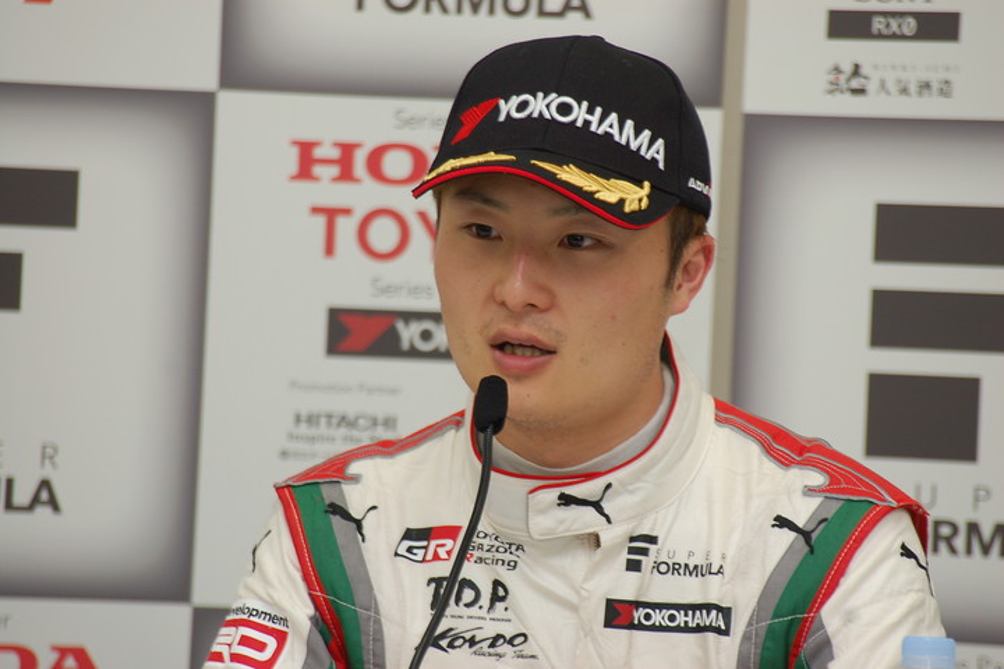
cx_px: 502
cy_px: 334
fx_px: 8366
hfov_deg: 6.9
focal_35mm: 300
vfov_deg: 4.6
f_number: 5.6
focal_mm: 200
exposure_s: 1/60
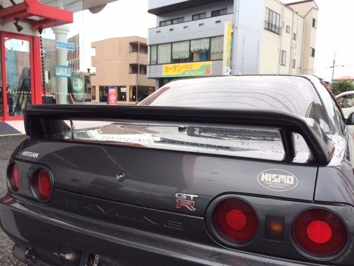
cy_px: 133
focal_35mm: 29
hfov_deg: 61.7
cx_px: 177
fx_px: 297
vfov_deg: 48.2
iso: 32
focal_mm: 4.15
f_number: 2.2
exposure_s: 1/488
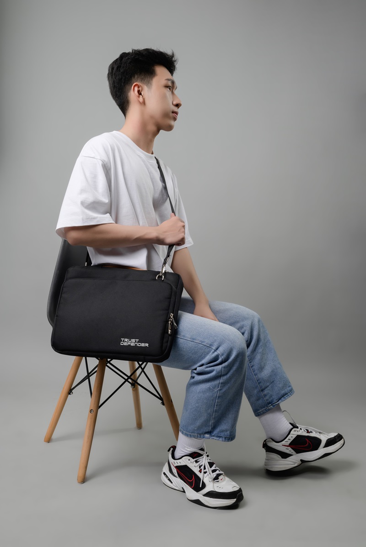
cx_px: 183
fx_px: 533
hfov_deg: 37.9
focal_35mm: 35
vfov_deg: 54.4
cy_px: 274
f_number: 13
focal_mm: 35
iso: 100
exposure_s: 1/125
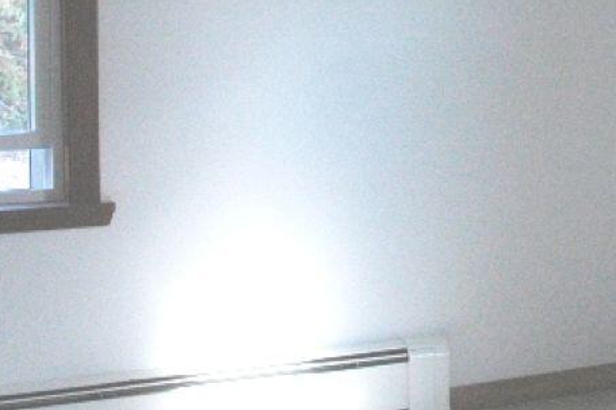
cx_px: 638
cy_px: -19
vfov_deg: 15.0
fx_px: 1522
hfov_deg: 21.9
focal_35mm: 89
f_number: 5.6
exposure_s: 1/320
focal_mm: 18
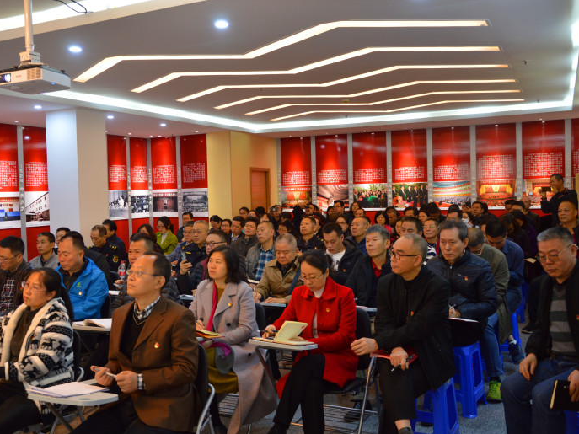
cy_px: 217
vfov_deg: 39.6
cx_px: 271
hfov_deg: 51.3
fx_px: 602
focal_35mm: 36
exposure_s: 1/30
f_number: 3.8
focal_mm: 22
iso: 400
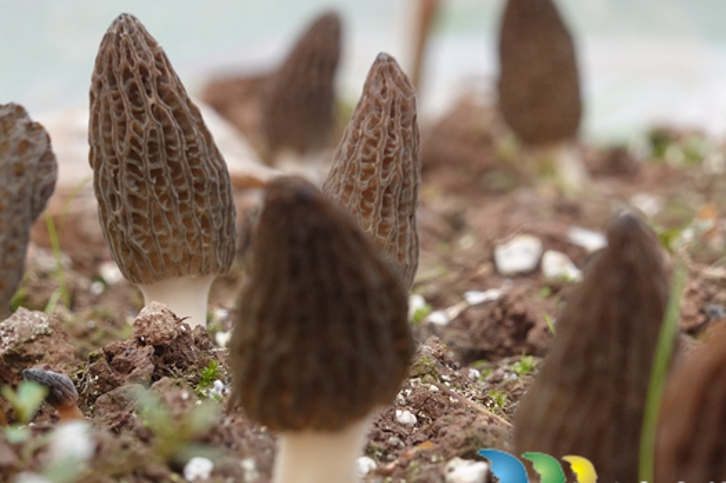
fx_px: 4393
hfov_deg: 9.4
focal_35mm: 218
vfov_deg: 6.3
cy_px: 286
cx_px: 337
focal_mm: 64.75
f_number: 4.5
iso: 800
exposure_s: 1/60
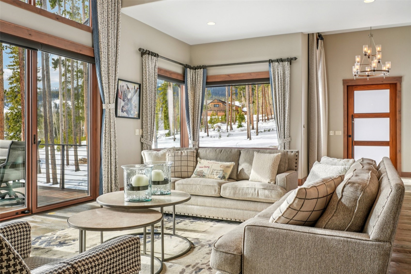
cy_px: 137
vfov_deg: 43.6
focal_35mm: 30
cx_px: 206
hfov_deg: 61.9
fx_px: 342
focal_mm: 20
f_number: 8
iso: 100
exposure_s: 1/90
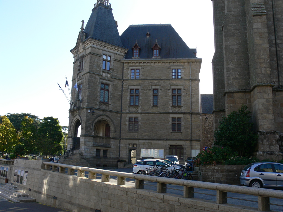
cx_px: 142
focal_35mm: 35
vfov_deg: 40.7
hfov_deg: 52.6
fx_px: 286
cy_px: 106
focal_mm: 7.4
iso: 80
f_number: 5.6
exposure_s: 1/125
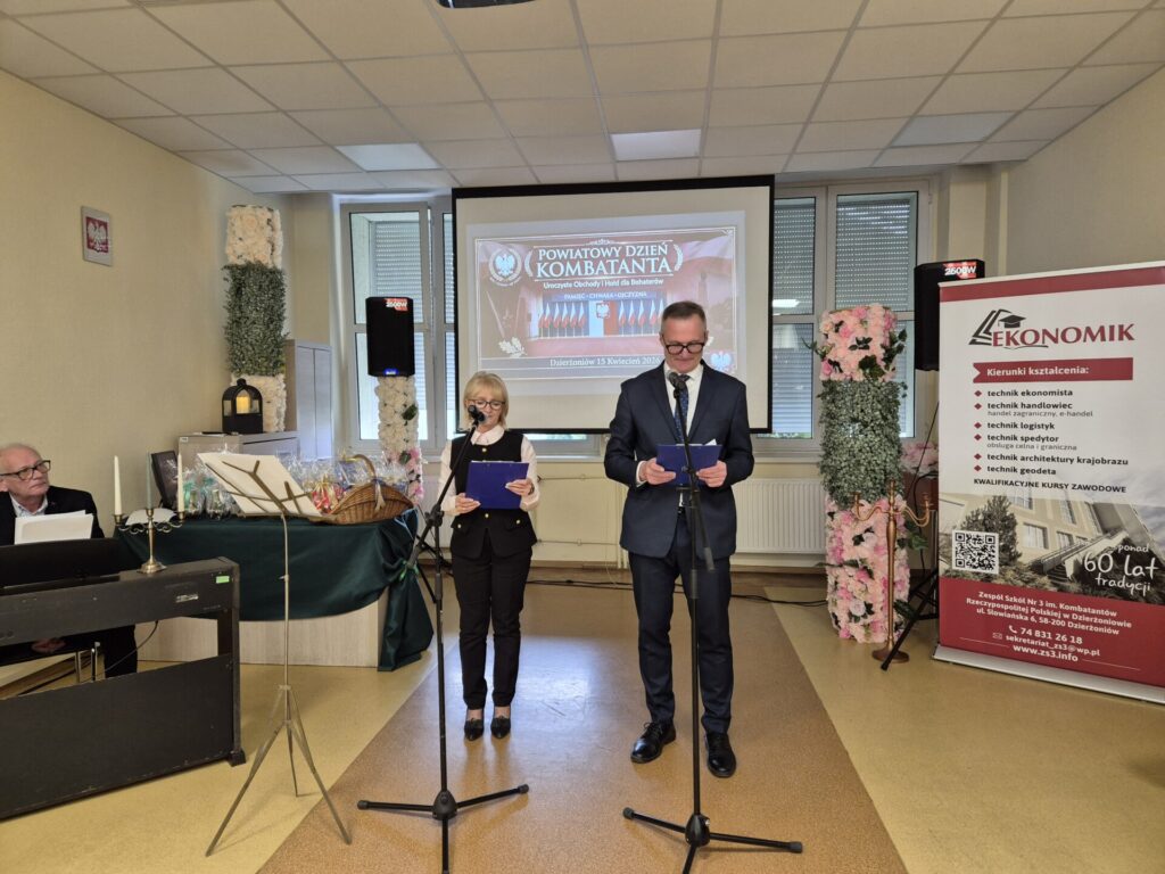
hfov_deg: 73.9
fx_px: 774
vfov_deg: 58.9
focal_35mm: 23
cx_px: 582
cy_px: 437
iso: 500
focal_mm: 5.4
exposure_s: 1/120
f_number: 1.8
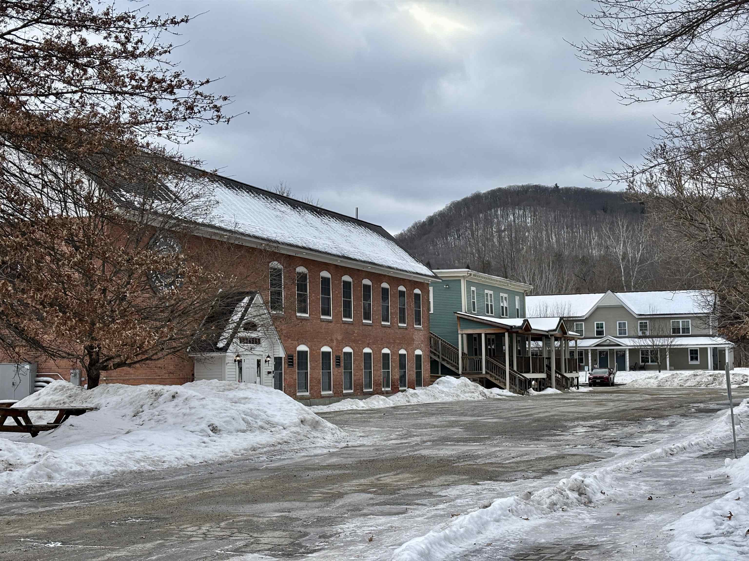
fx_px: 1125
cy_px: 280
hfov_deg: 36.8
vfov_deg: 28.0
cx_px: 374
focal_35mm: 52
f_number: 1.6
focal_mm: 5.96
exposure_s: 1/1205
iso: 32
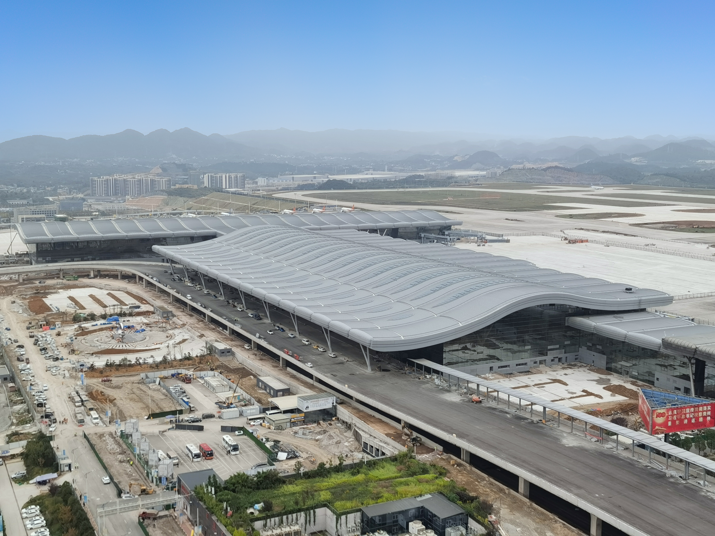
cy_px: 268
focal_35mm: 44
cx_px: 358
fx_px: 909
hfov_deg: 42.9
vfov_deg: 32.9
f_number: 1.6
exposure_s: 1/1287
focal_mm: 5.56
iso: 50
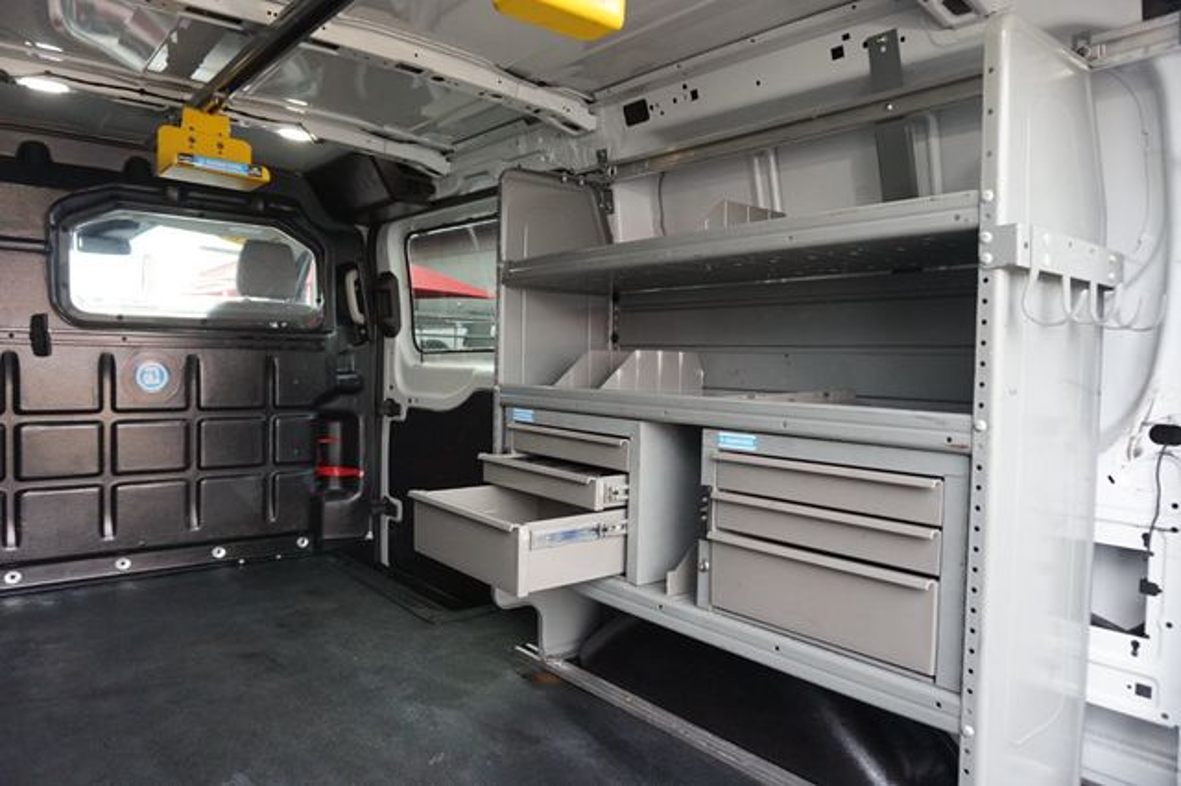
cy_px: 393
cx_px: 590
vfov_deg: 53.1
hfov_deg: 73.8
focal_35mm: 24
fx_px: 787
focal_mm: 16
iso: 500
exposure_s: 1/160
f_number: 4
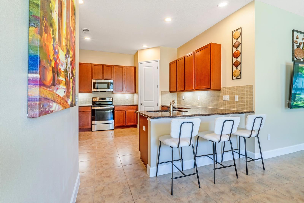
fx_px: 139
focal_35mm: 16
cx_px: 152
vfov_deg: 72.0
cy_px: 102
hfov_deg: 95.0
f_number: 9
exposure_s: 1/125
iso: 250
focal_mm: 11
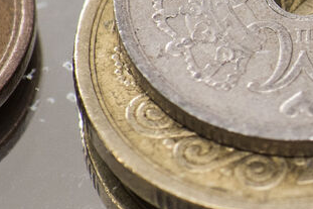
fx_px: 5631
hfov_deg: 3.1
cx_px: 919
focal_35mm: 648
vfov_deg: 2.1
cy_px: 27
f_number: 7.1
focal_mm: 105
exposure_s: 1/125
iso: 320
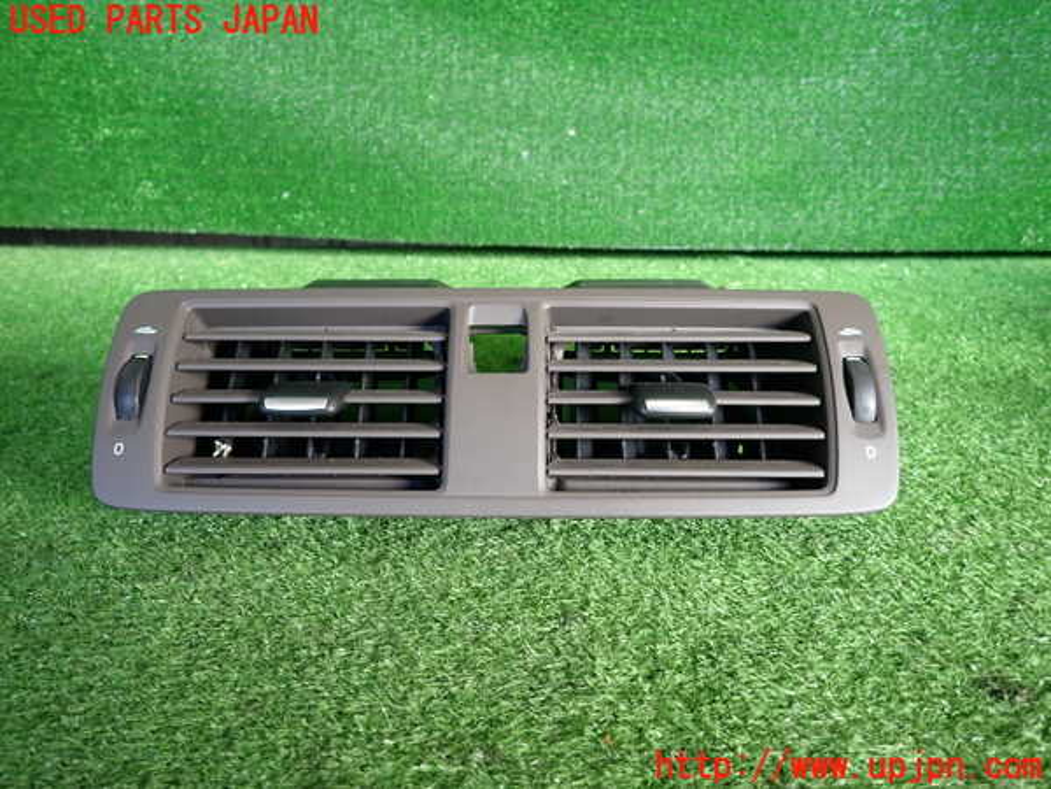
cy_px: 394
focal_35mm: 25
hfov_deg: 69.4
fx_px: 759
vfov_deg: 54.9
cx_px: 526
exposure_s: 1/60
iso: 200
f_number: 2
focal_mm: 4.5
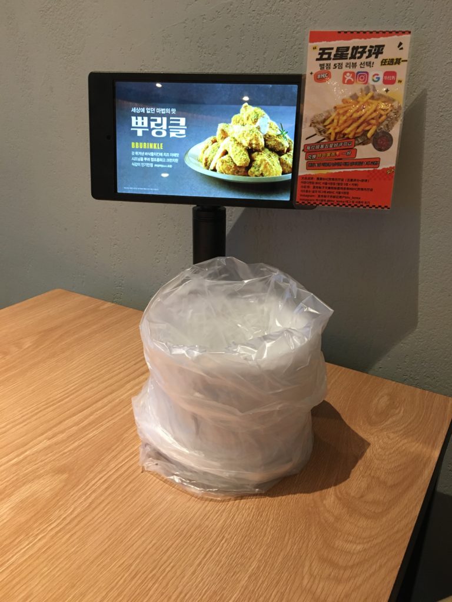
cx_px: 226
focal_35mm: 29
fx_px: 505
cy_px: 301
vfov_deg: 61.7
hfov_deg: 48.2
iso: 125
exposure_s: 1/30
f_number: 2.2
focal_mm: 4.15
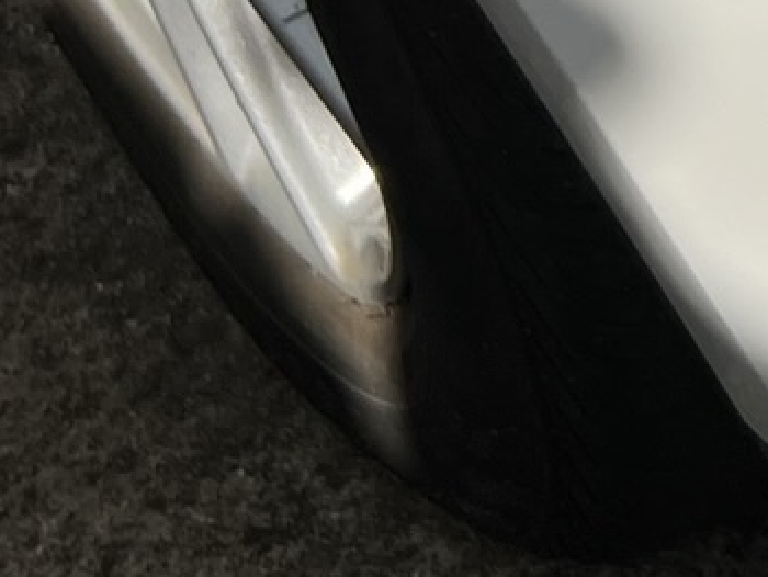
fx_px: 3375
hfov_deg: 11.6
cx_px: 1551
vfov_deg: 8.6
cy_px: -994
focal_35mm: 152
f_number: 1.5
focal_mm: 5.7
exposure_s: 1/3460
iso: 50
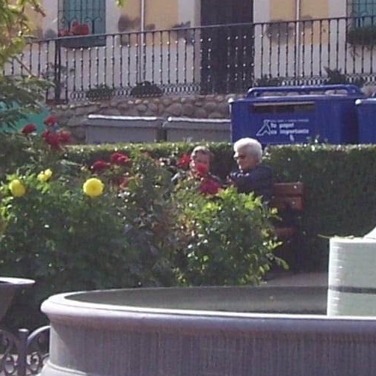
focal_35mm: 189
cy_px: 27
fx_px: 2323
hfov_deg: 9.3
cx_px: 147
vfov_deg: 9.2
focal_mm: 7
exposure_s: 1/180
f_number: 5.6
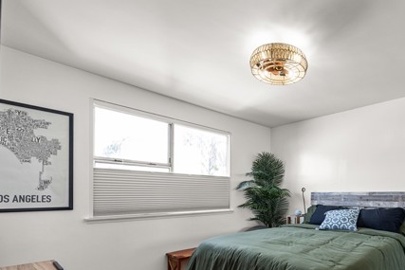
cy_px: 195
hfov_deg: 76.9
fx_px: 236
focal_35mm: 21
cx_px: 288
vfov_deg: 57.2
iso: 800
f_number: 8
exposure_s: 1/50
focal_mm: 14
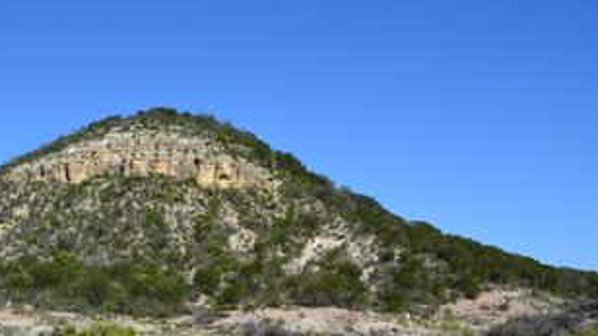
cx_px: 190
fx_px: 904
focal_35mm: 57
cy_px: 180
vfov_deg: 21.1
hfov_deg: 36.2
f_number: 11
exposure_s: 1/500
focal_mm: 26
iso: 320
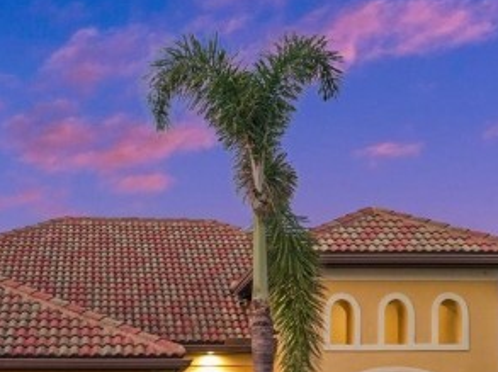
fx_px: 1207
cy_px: 442
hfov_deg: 23.2
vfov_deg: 16.8
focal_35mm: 84
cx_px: 160
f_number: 1.8
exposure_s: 1/15
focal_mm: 8.67
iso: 240
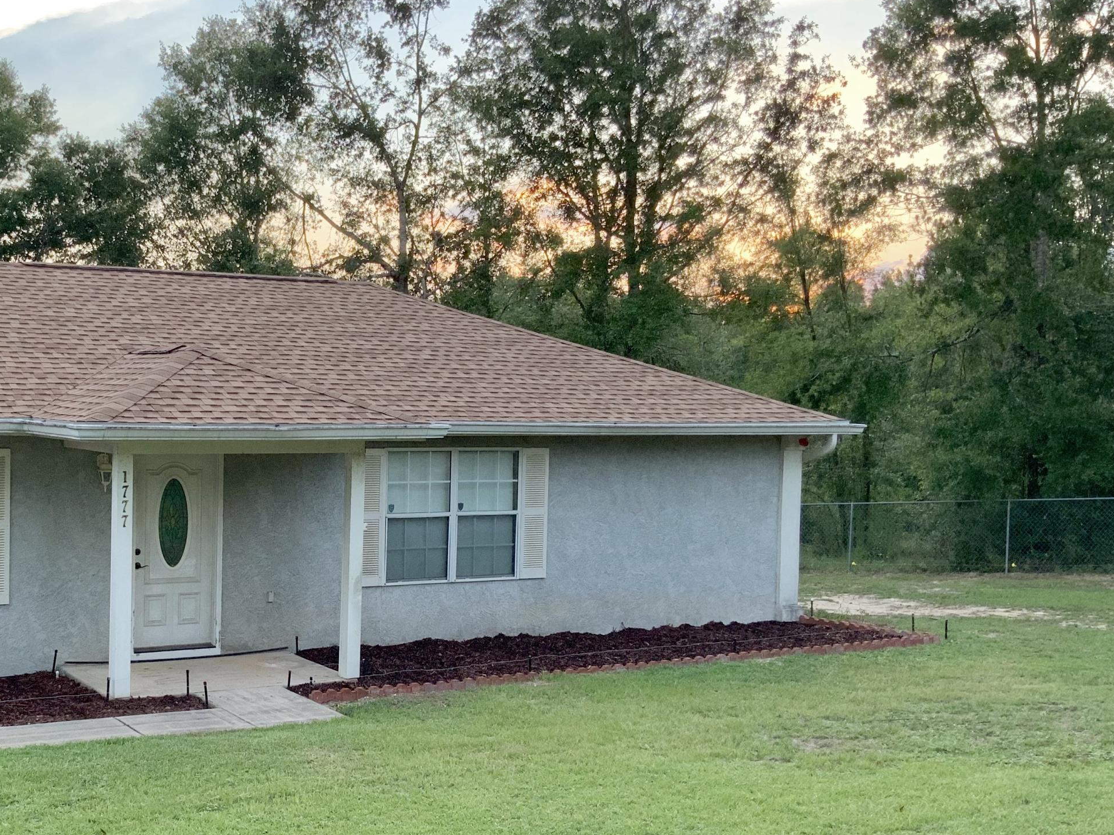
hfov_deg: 40.6
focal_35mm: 45
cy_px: 456
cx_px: 254
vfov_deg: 32.2
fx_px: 1448
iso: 32
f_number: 1.8
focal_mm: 3
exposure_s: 1/122
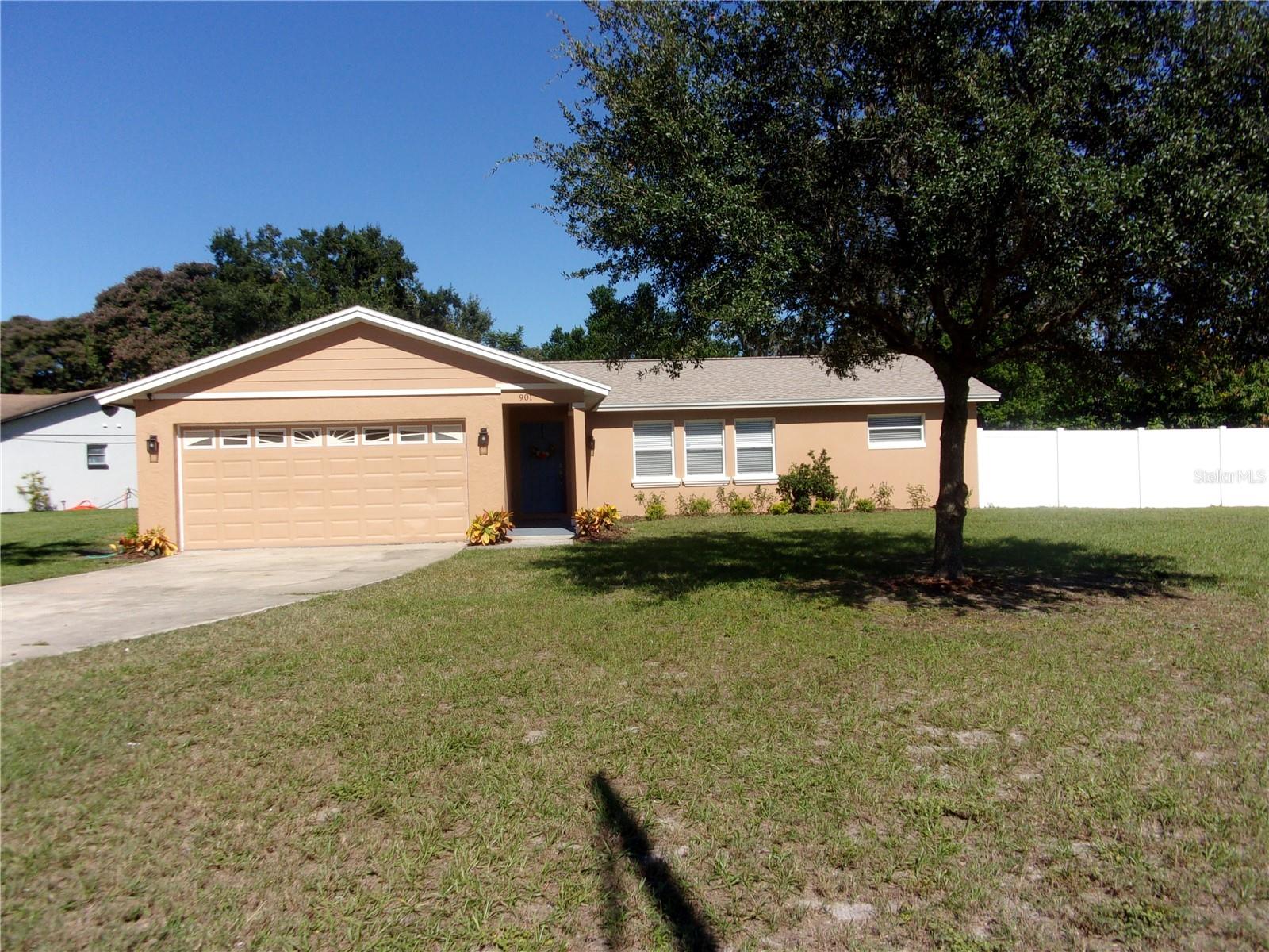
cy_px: 476
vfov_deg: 49.7
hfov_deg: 63.4
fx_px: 1026
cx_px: 634
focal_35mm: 28
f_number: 10.8
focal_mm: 5.1
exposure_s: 1/140
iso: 80
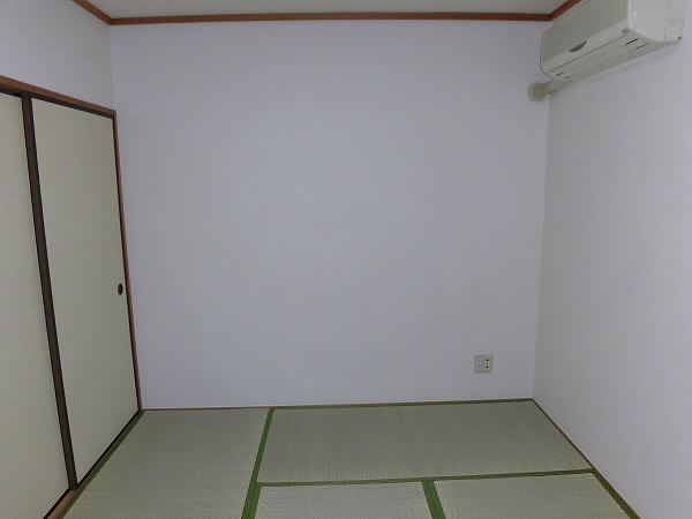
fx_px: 480
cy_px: 260
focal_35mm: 24
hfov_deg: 71.6
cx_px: 346
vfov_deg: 56.8
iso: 100
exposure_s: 1/50
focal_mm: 4.3
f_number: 3.1
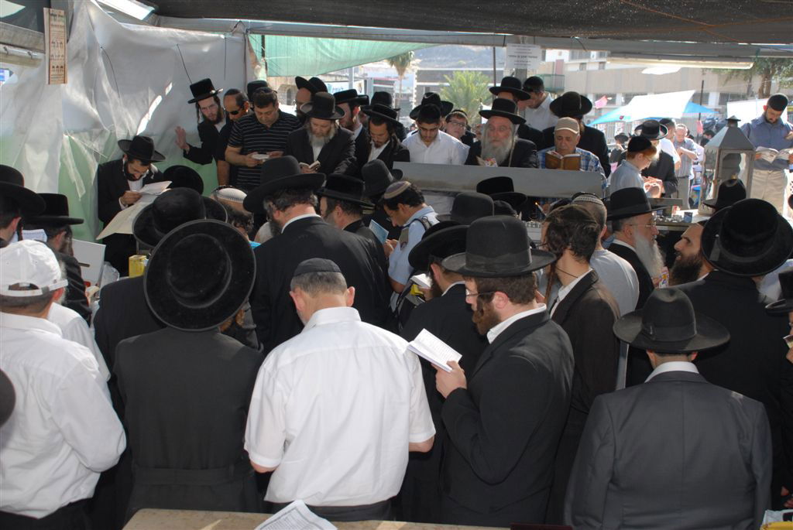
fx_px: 926
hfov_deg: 46.4
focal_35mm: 42
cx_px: 396
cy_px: 265
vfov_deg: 32.0
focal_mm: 28
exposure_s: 1/125
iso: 250
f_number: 5.6
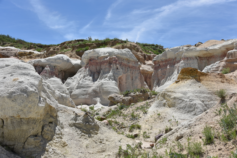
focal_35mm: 40
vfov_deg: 33.4
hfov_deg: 48.4
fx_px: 263
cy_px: 79
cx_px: 118
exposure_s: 1/320
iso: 100
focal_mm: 40
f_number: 9
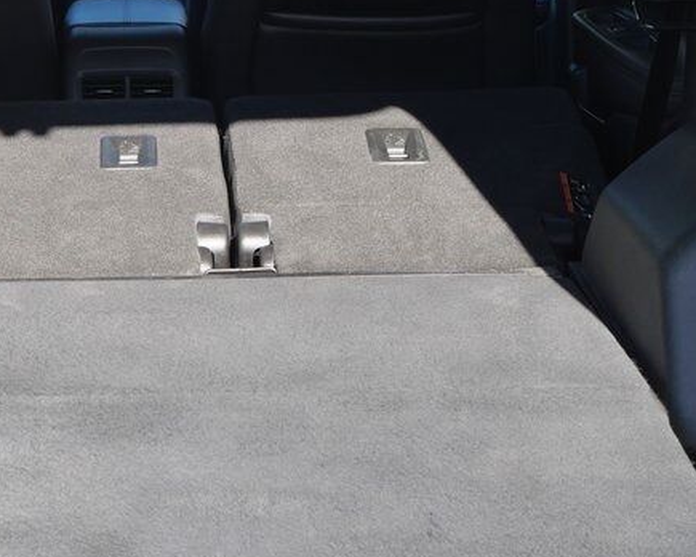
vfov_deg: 13.3
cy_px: 120
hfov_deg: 16.6
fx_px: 2369
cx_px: 136
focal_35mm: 115
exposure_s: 1/125
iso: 200
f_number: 6.3
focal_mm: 25
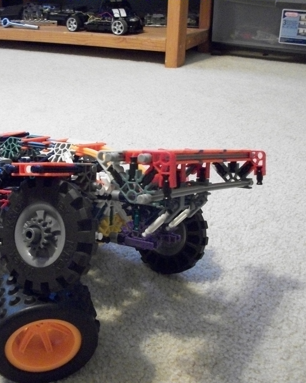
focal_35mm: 42
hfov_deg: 35.2
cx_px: 91
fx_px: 476
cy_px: 192
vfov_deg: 43.8
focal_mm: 5.7
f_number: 2.9
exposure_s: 1/13
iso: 640
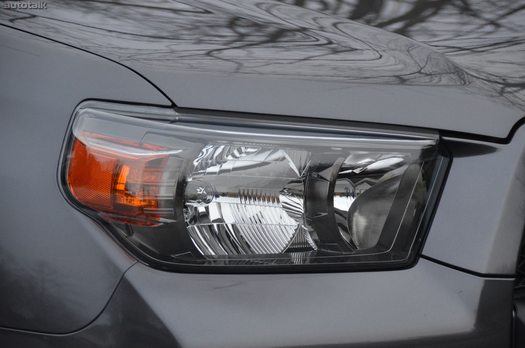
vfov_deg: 7.6
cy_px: 174
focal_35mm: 180
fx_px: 2620
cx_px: 262
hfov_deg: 11.4
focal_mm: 120
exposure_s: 1/160
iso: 1600
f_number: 5.3
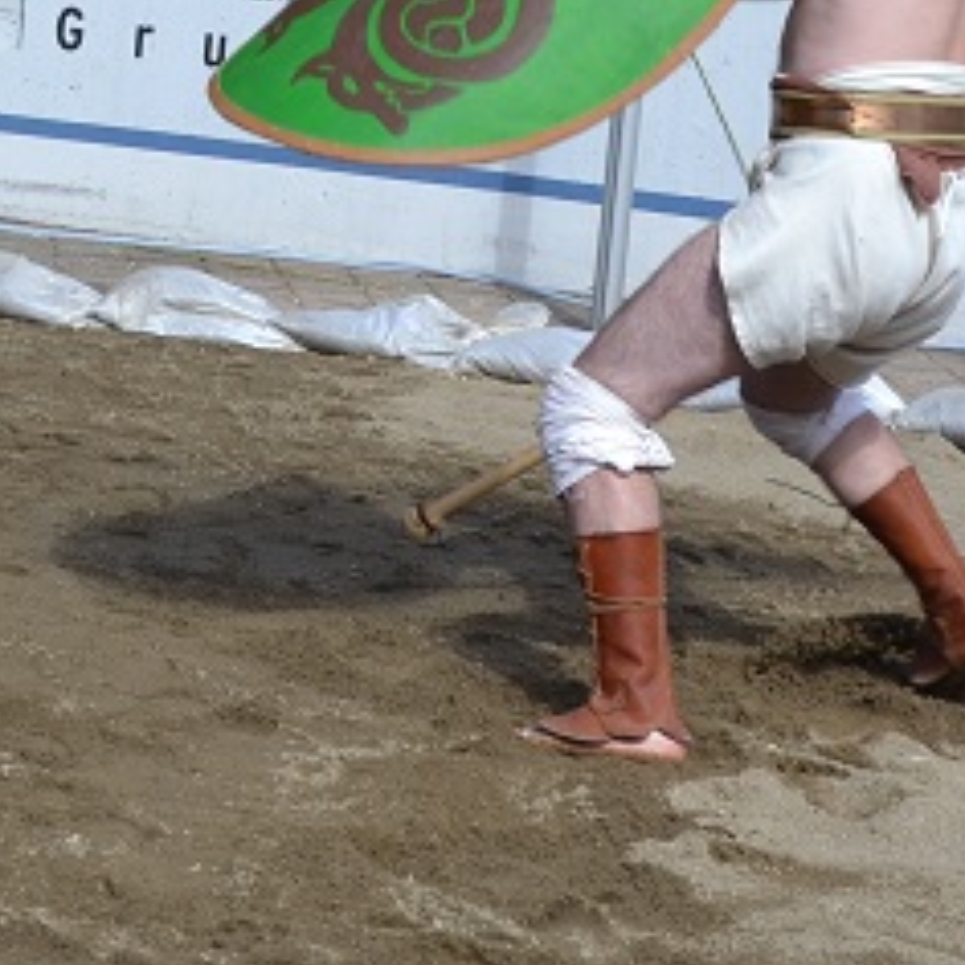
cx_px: 168
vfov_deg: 13.7
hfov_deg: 13.9
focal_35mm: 125
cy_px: -141
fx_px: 3932
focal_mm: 25
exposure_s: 1/200
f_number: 7.1
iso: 100
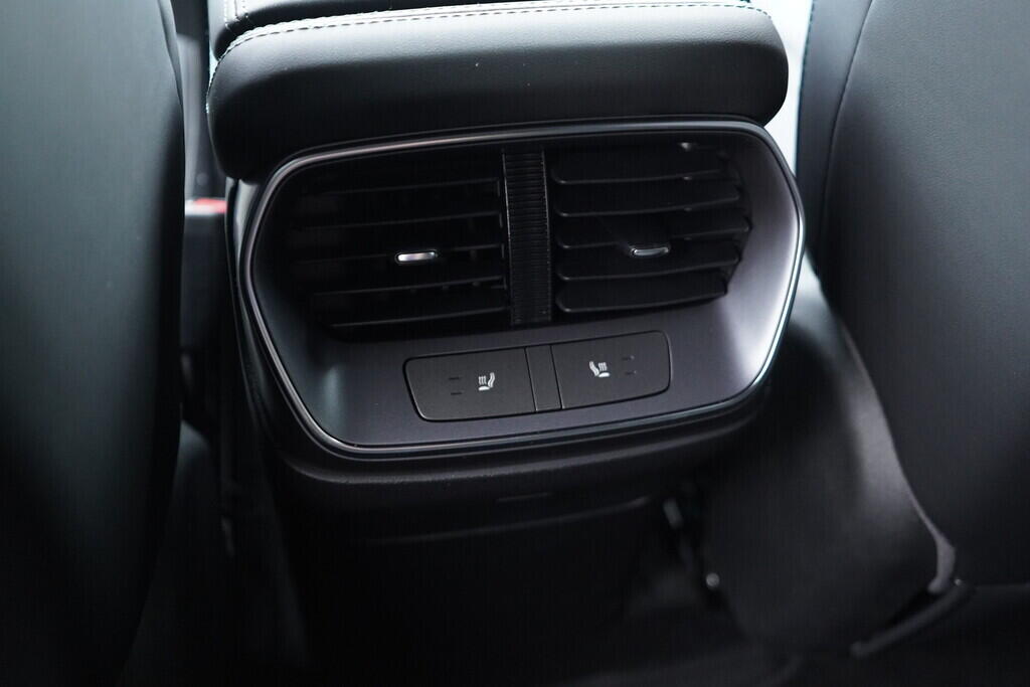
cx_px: 515
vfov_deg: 36.9
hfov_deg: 53.1
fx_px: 1030
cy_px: 344
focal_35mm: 36
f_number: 2.8
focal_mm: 24
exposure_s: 1/40
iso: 2500
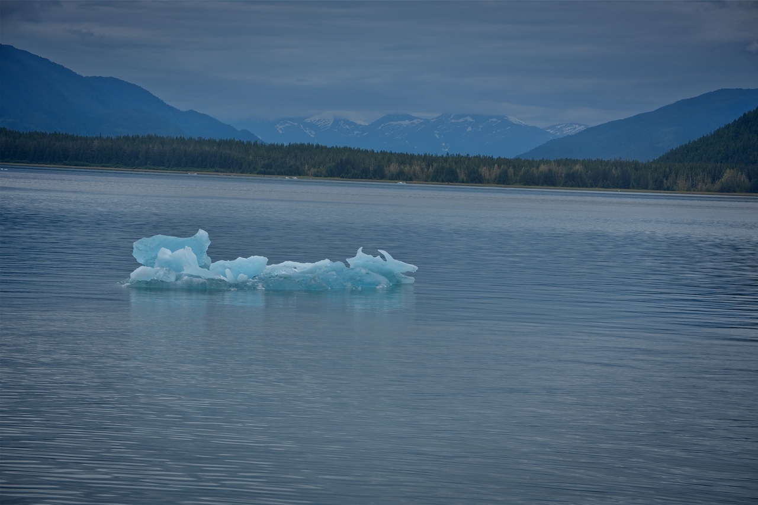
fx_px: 2569
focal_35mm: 122
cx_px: 379
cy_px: 252
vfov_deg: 11.2
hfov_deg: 16.8
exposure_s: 1/320
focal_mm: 122
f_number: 9
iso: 100
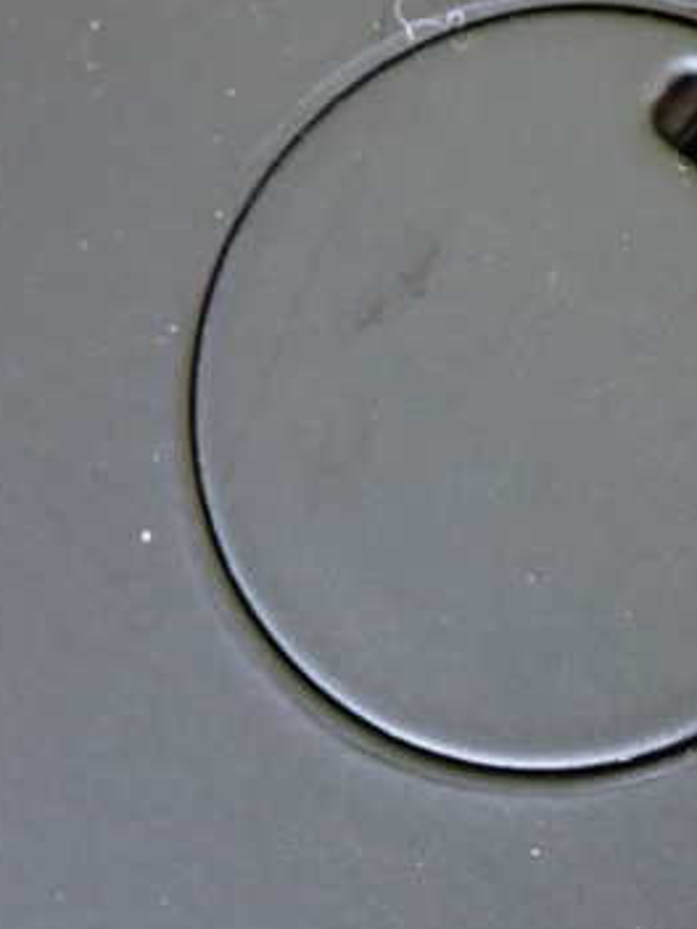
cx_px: 774
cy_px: 380
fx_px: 3248
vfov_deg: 16.3
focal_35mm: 121
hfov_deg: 12.0
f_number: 3.9
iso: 1250
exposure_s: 1/15
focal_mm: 12.73
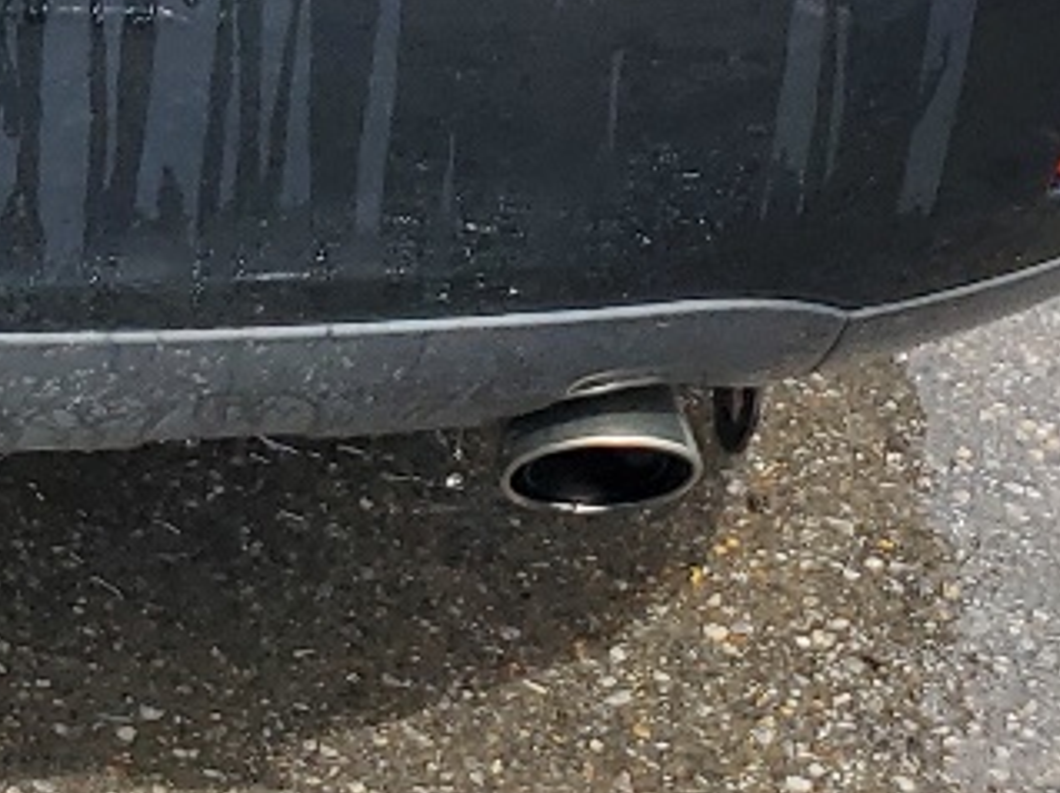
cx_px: -373
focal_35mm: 131
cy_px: -900
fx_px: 4008
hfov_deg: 14.4
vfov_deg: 10.2
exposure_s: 1/2000
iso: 50
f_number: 1.5
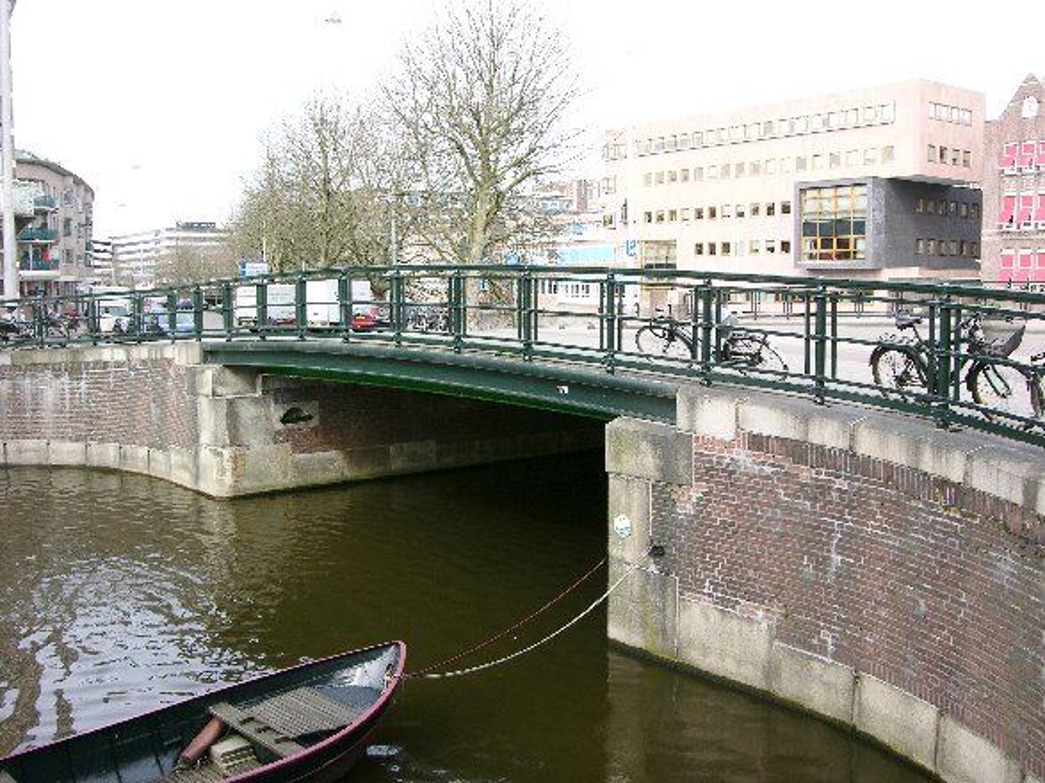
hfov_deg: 52.6
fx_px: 1056
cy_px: 392
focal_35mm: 35
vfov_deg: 40.7
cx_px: 522
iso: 50
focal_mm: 8.9
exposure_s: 1/60.2
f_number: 5.6
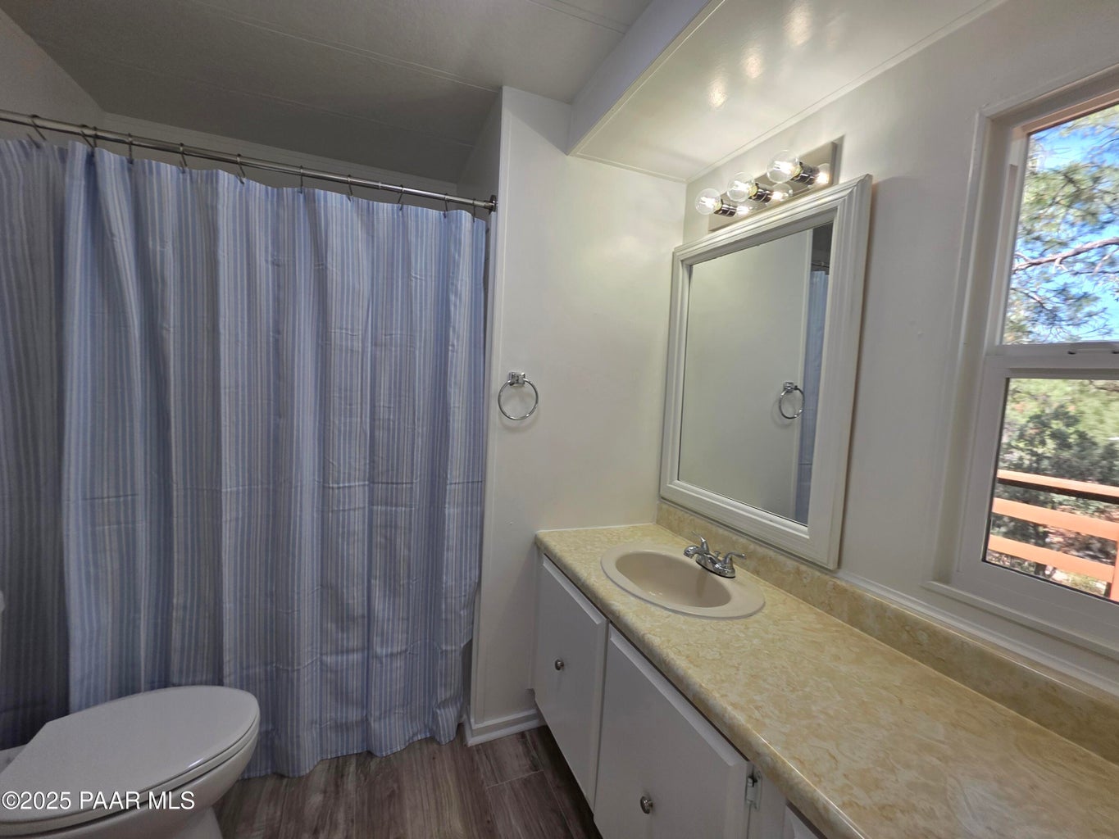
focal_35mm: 13
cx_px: 560
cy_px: 420
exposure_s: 1/145
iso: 40
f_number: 1.9
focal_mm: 2.2
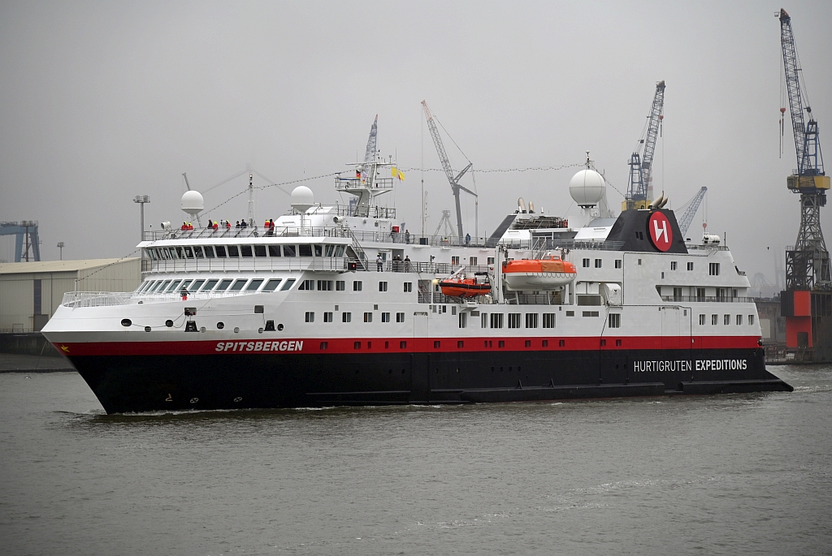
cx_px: 416
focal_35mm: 100
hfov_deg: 20.4
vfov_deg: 13.7
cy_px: 278
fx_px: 2313
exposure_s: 1/500
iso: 200
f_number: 4
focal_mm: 100
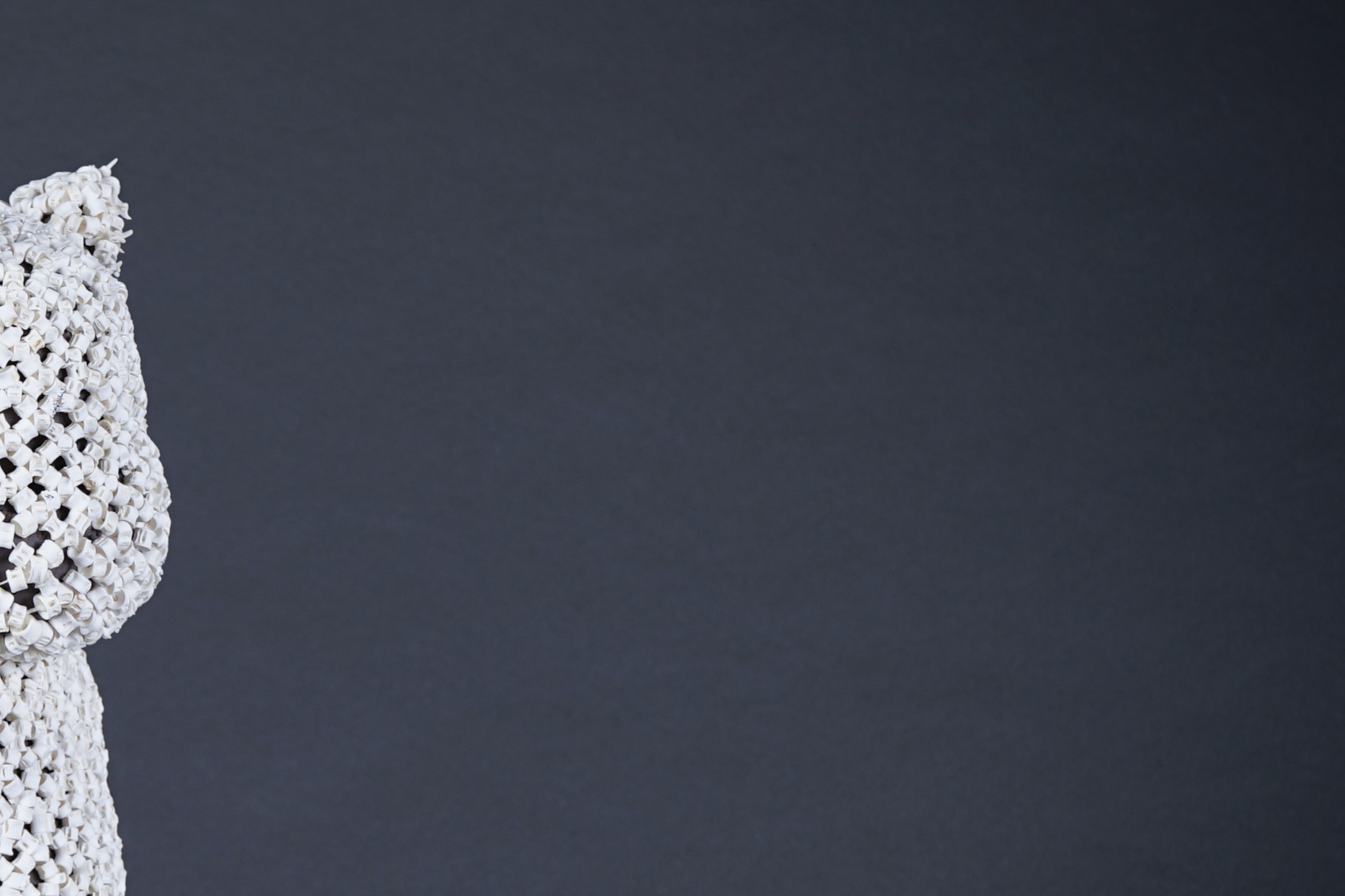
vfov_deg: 11.0
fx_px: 4632
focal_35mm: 124
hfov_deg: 16.1
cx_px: -126
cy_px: 831
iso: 100
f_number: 7.1
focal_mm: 47
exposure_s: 1/160
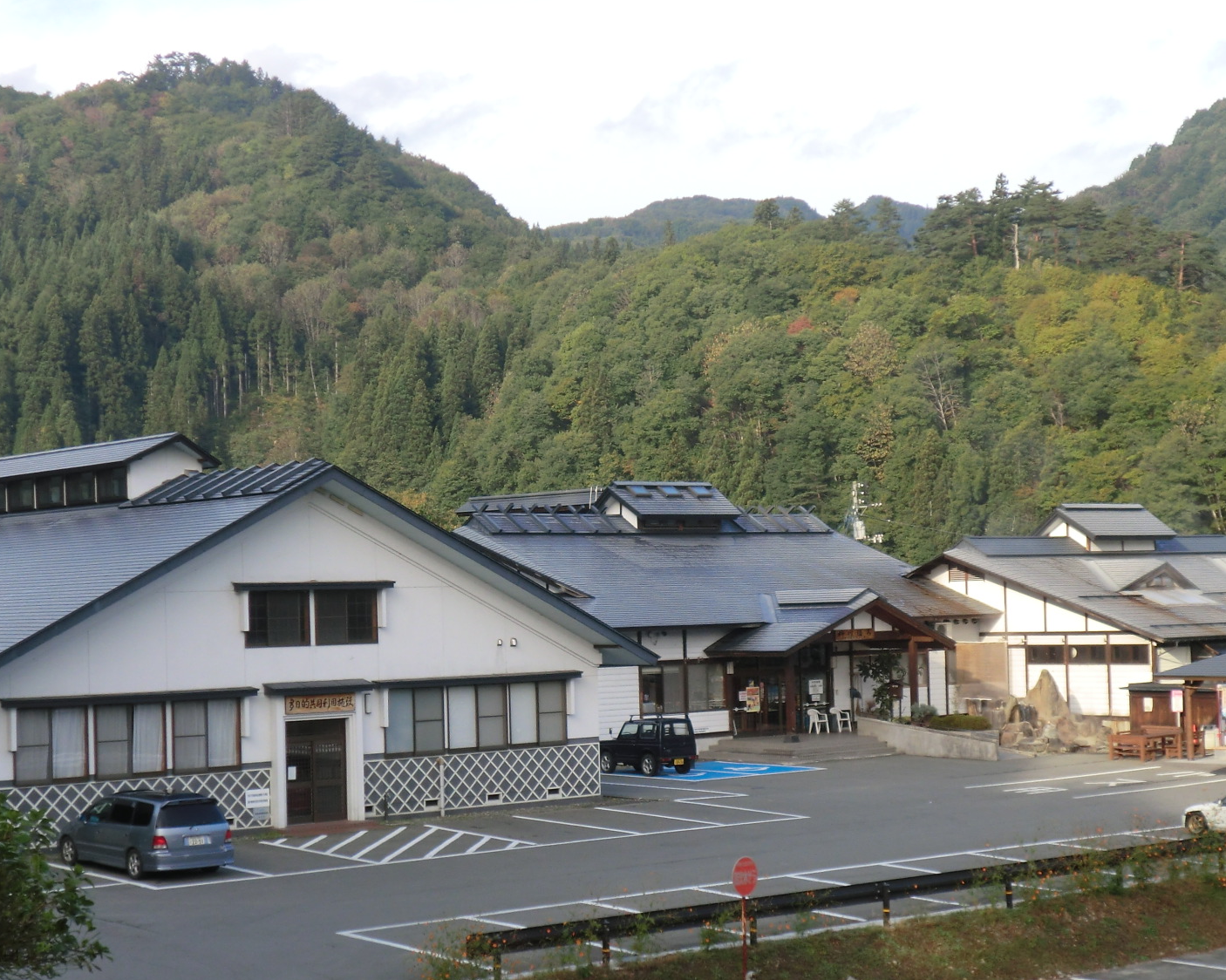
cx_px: 705
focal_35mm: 64
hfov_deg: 29.5
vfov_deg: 23.8
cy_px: 580
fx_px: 2322
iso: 50
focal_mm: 8.2
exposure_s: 1/160
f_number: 4.3
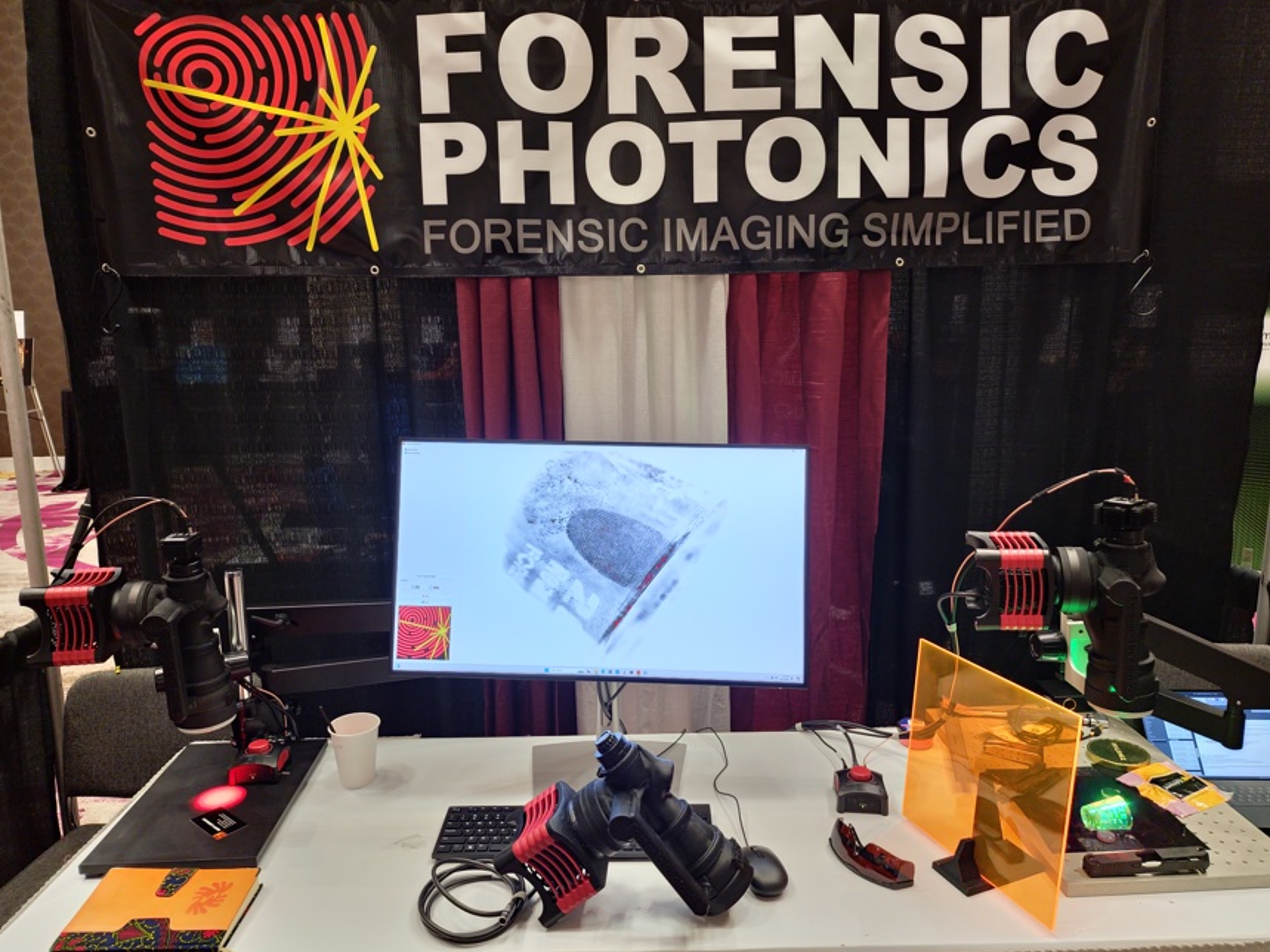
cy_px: 467
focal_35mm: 24
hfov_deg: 71.6
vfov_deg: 56.8
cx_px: 627
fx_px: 880
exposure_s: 1/100
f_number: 1.8
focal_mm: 6.4
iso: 200
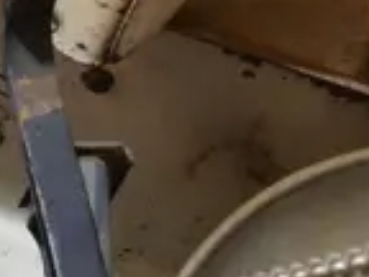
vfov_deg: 6.1
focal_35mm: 242
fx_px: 2580
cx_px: -233
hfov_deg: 8.0
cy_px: -58
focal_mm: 17
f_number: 4
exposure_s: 1/60
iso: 320
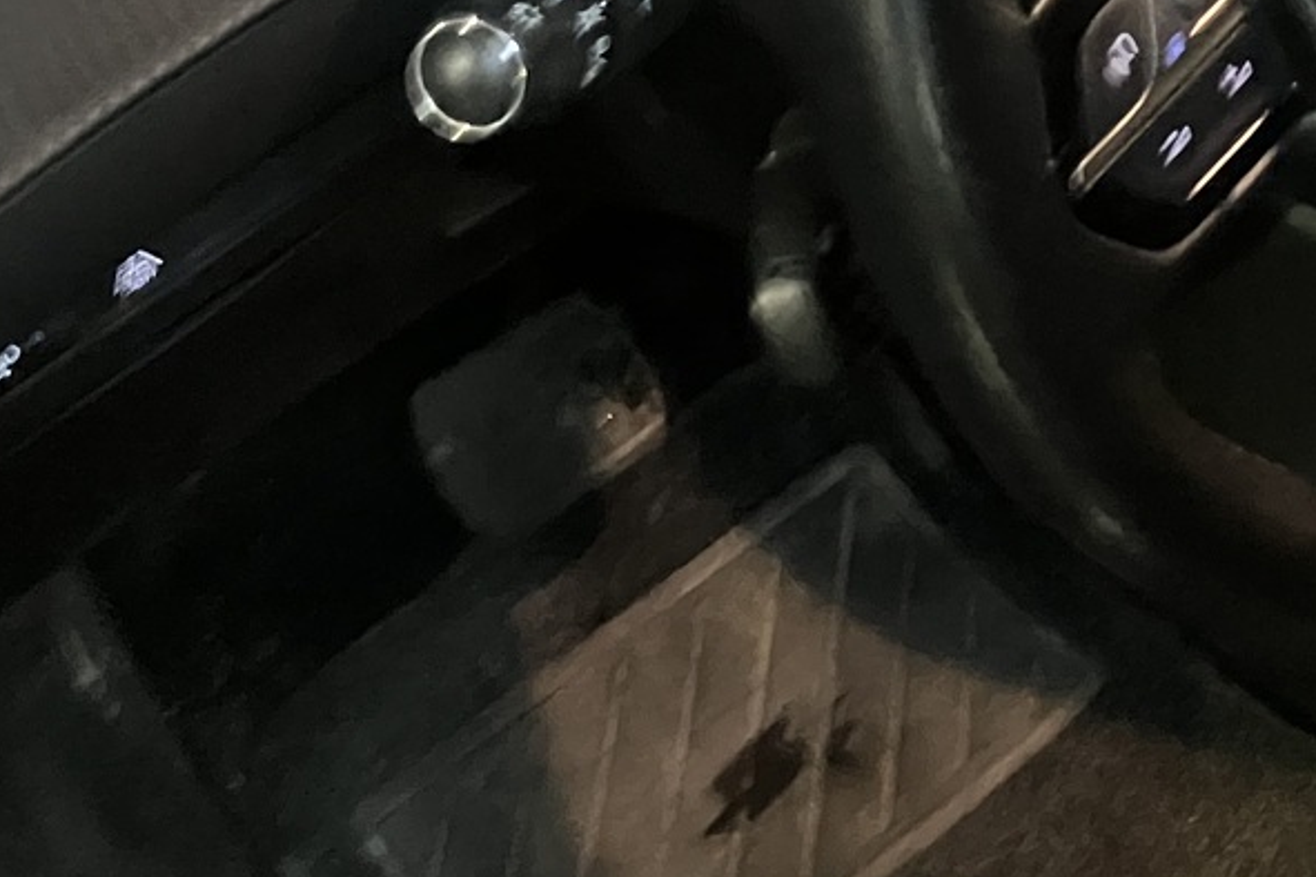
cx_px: 1329
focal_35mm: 71
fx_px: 2595
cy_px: -211
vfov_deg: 18.1
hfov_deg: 26.8
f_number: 1.8
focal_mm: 3.99
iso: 2000
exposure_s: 1/17
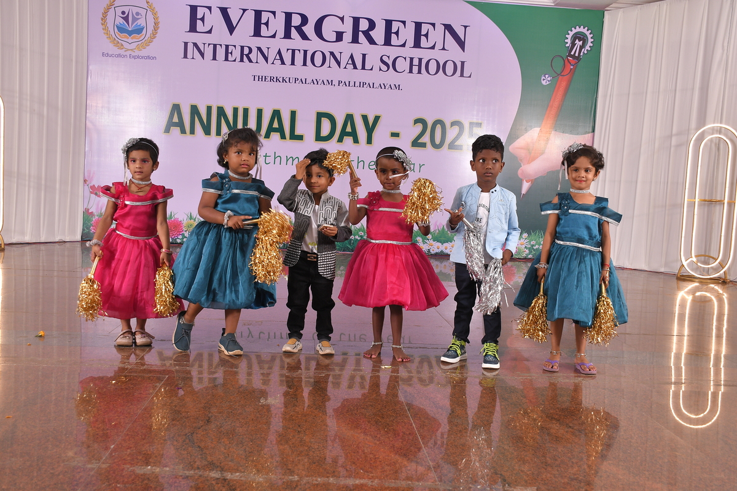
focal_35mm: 36
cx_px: 368
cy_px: 246
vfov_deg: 36.9
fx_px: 737
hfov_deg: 53.1
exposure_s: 1/125
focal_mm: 24
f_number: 6.3
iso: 400
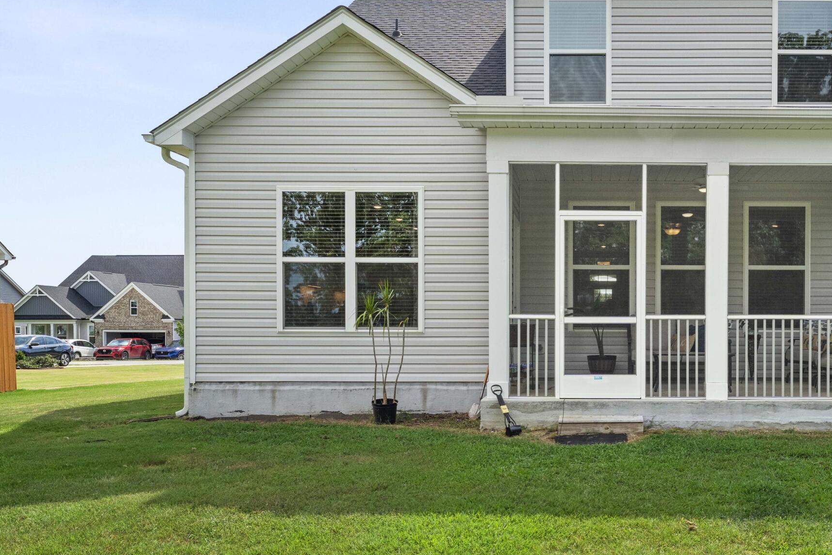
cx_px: 603
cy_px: 343
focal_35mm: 36
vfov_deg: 37.1
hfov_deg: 51.9
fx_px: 821
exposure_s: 1/2000
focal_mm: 20.3
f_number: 8
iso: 800
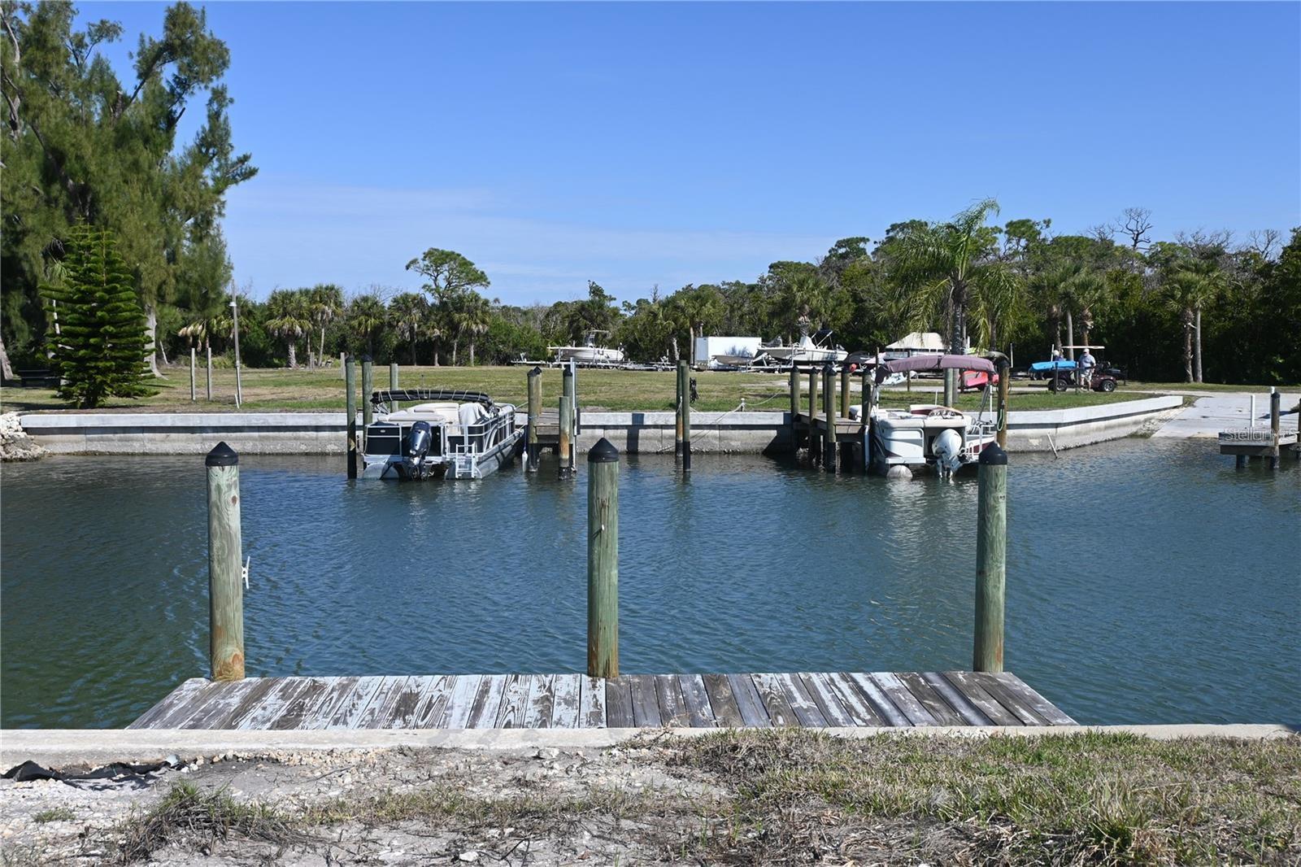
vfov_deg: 36.2
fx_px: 1328
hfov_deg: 52.2
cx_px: 650
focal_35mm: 37
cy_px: 434
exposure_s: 1/400
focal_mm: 24.5
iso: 100
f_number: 7.1
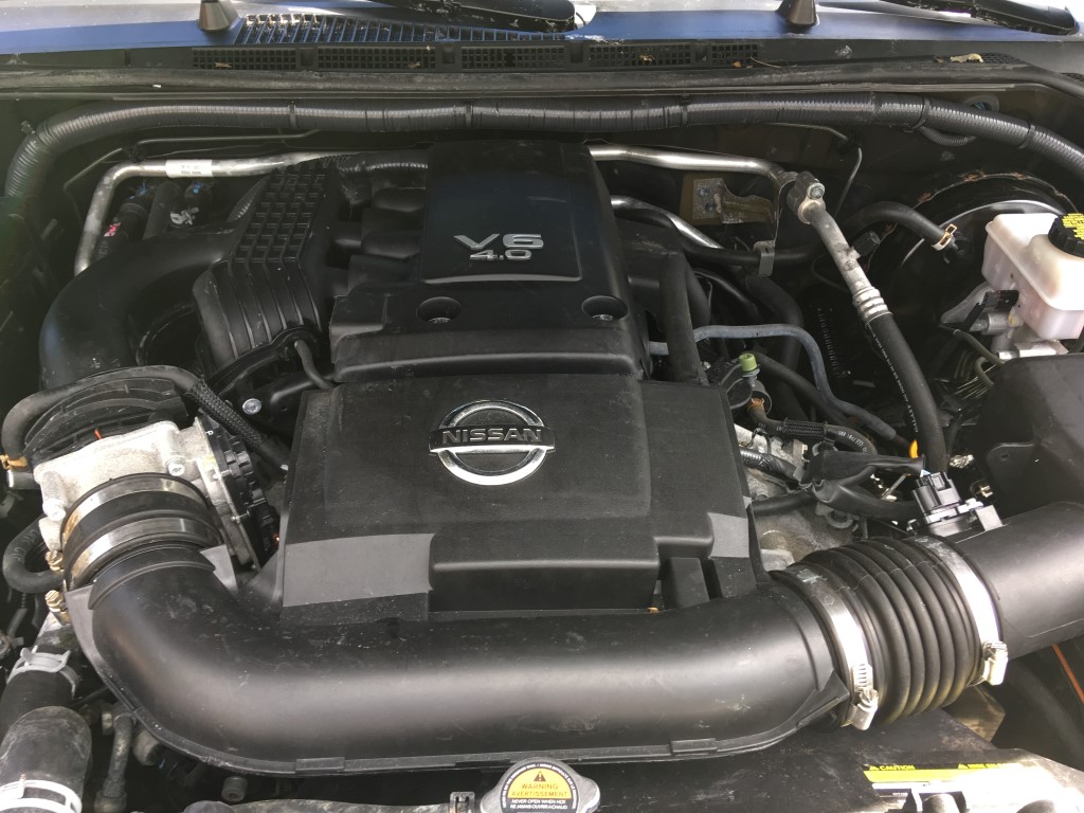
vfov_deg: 48.2
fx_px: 908
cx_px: 542
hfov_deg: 61.7
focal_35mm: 29
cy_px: 406
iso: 32
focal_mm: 4.15
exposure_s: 1/120
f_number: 2.2
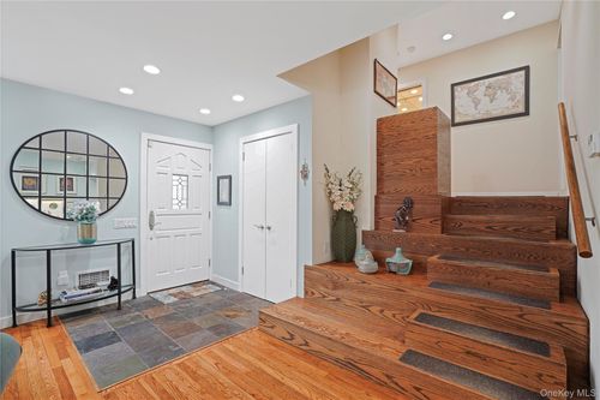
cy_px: 200
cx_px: 300
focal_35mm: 16
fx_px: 267
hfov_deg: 96.8
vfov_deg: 73.7
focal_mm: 16
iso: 500
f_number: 8
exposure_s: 1/2.5
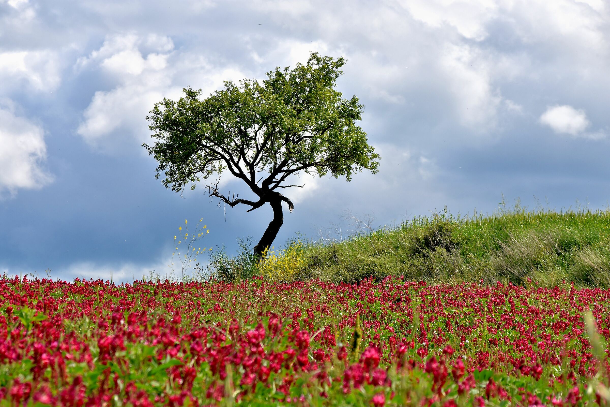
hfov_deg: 13.0
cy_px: 204
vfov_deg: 8.7
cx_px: 305
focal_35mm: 158
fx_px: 2669
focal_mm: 105
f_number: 10
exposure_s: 1/320
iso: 100
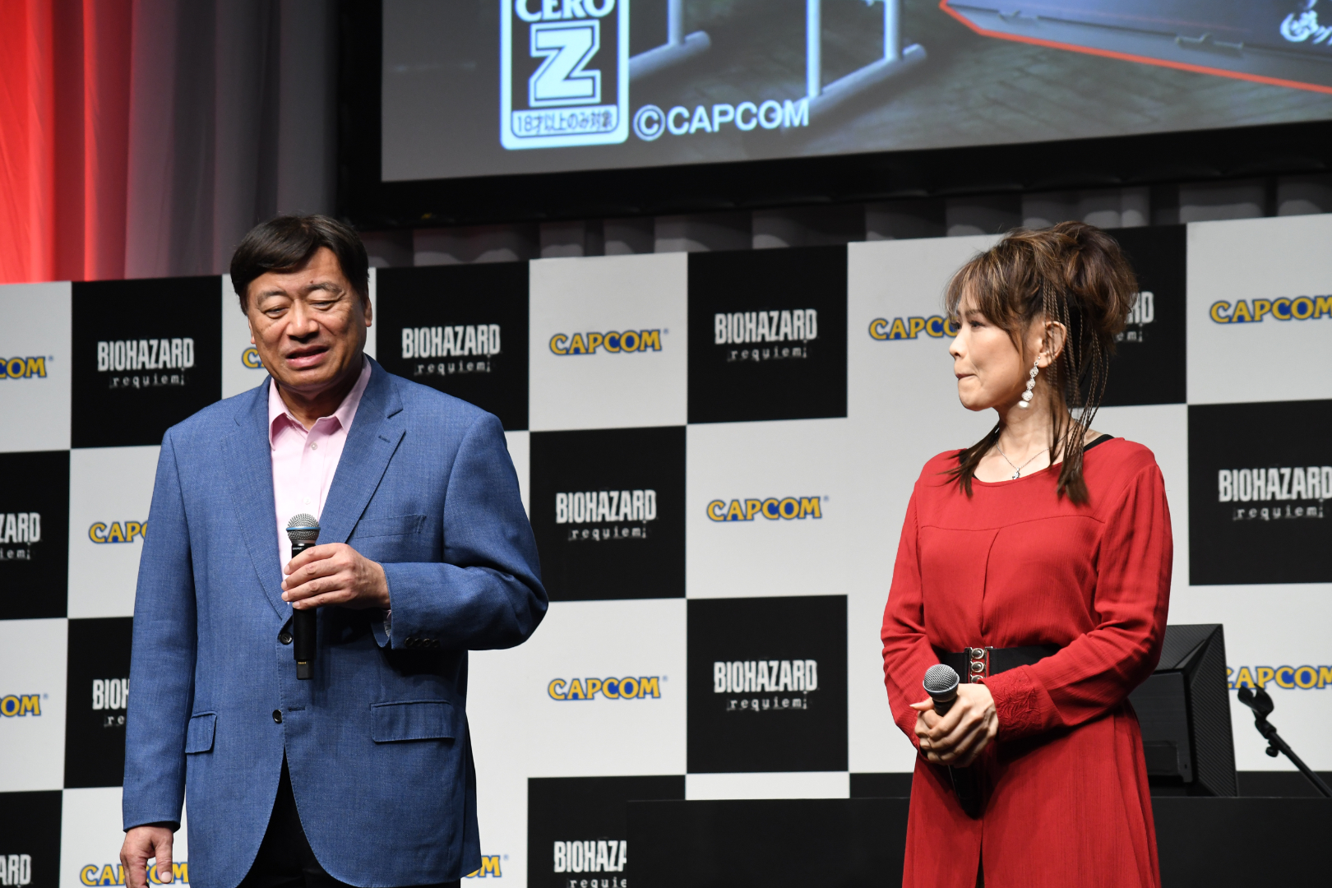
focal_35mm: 174
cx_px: 666
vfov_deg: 7.9
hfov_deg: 11.8
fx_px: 6437
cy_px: 444
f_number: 8
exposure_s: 1/50
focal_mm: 116
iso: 1100
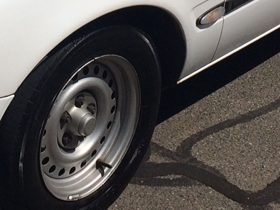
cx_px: 52
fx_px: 971
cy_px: -85
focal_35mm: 120
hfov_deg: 16.3
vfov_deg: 11.9
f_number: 2.2
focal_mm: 4.15
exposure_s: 1/8264
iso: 40
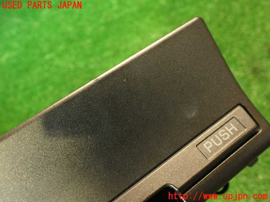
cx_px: 135
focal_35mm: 32
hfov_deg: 56.8
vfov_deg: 44.2
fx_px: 250
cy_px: 101
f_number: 2.4
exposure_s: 1/30
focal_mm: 5.79
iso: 640
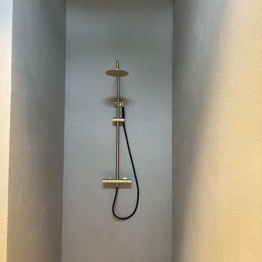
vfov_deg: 52.5
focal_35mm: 31
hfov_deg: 52.5
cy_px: 142
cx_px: 130
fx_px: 265
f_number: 1.6
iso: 160
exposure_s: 1/50
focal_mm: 5.96
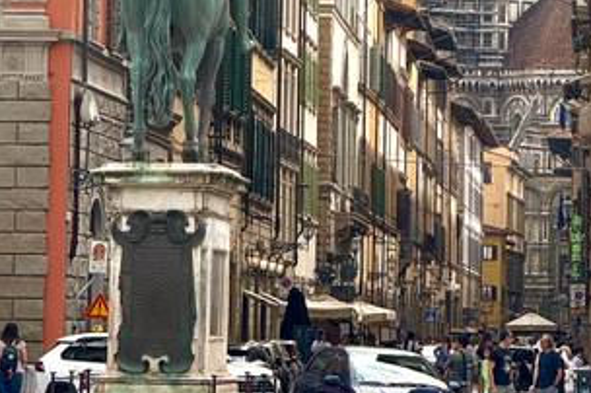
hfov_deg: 7.8
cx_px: 385
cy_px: -66
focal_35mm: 263
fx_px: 4313
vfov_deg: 5.2
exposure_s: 1/1227
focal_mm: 15.66
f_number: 2.8
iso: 64
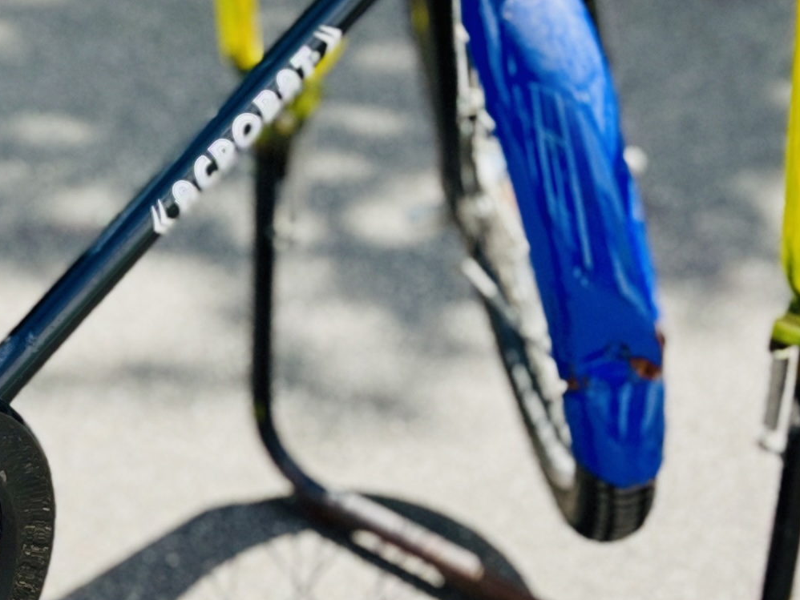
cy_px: 256
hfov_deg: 17.6
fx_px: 2427
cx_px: -211
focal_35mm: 105
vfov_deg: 14.1
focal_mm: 5.1
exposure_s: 1/1689
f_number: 1.6
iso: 50
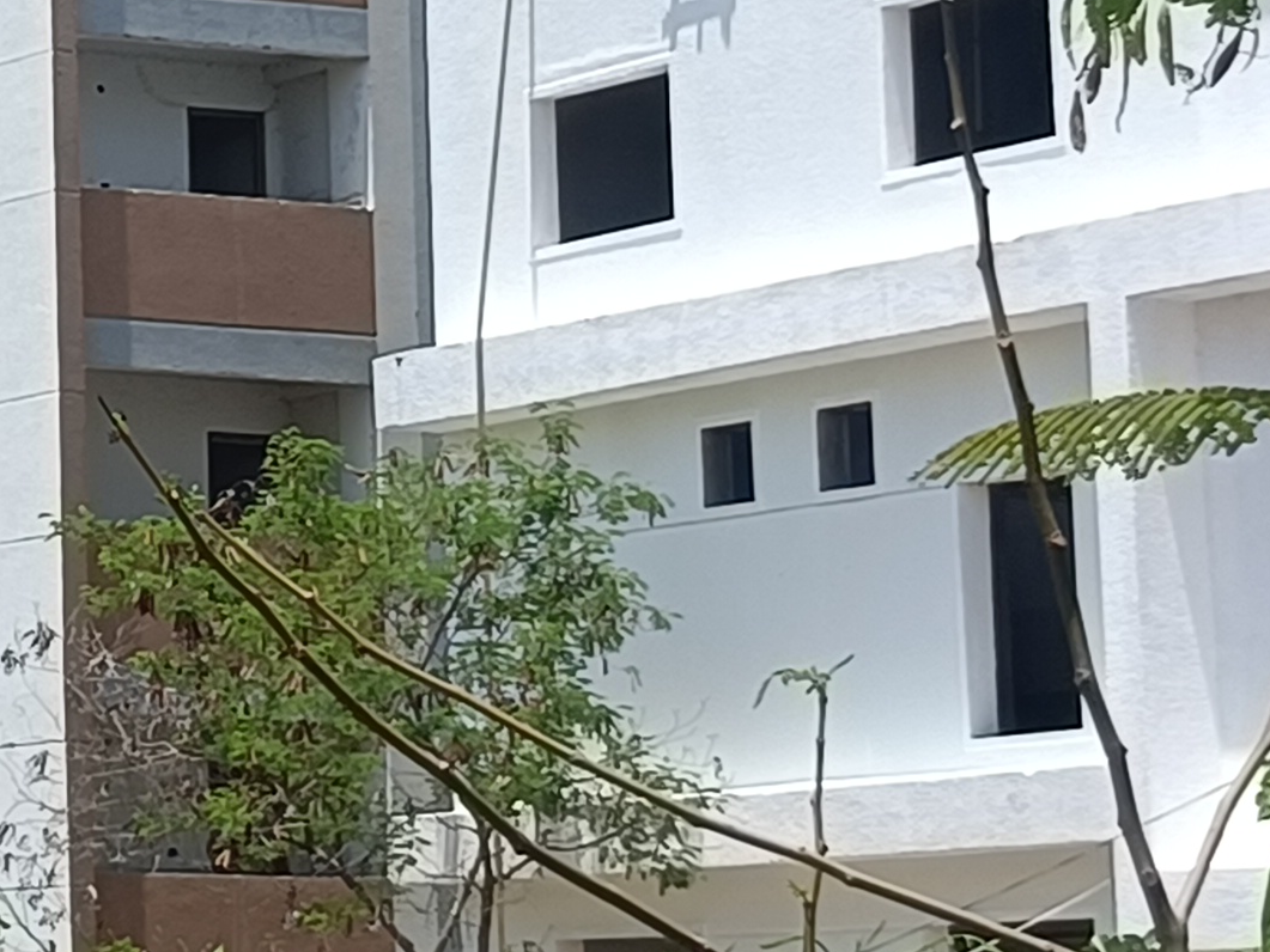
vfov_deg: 8.7
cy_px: 75
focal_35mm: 170
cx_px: -600
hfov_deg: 11.2
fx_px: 6238
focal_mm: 4.7
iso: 104
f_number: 1.7
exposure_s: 1/739
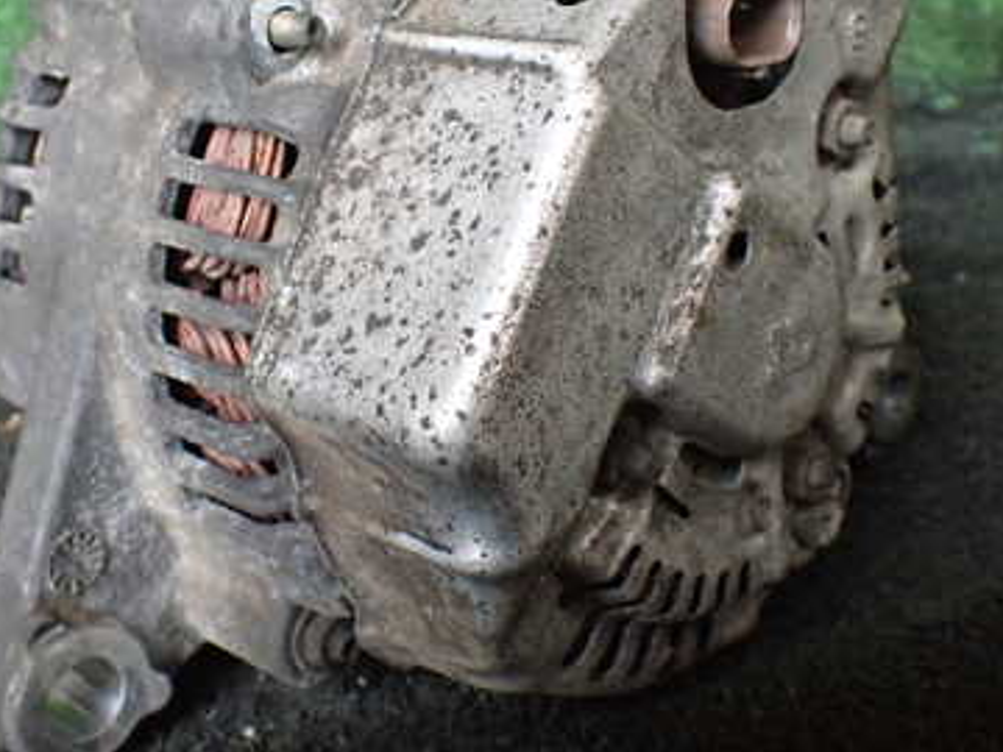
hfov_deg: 38.1
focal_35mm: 50
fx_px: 1449
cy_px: 223
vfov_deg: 28.8
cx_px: 418
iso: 800
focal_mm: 5.4
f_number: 2.3
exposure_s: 1/100
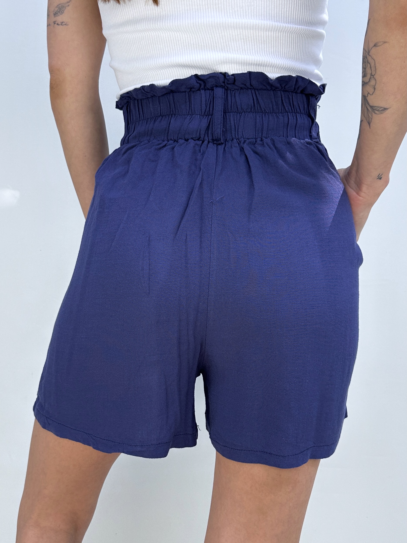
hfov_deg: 56.8
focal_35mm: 24
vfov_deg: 71.6
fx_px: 376
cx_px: 204
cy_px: 272
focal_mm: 6.86
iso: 80
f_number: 1.78
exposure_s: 1/516
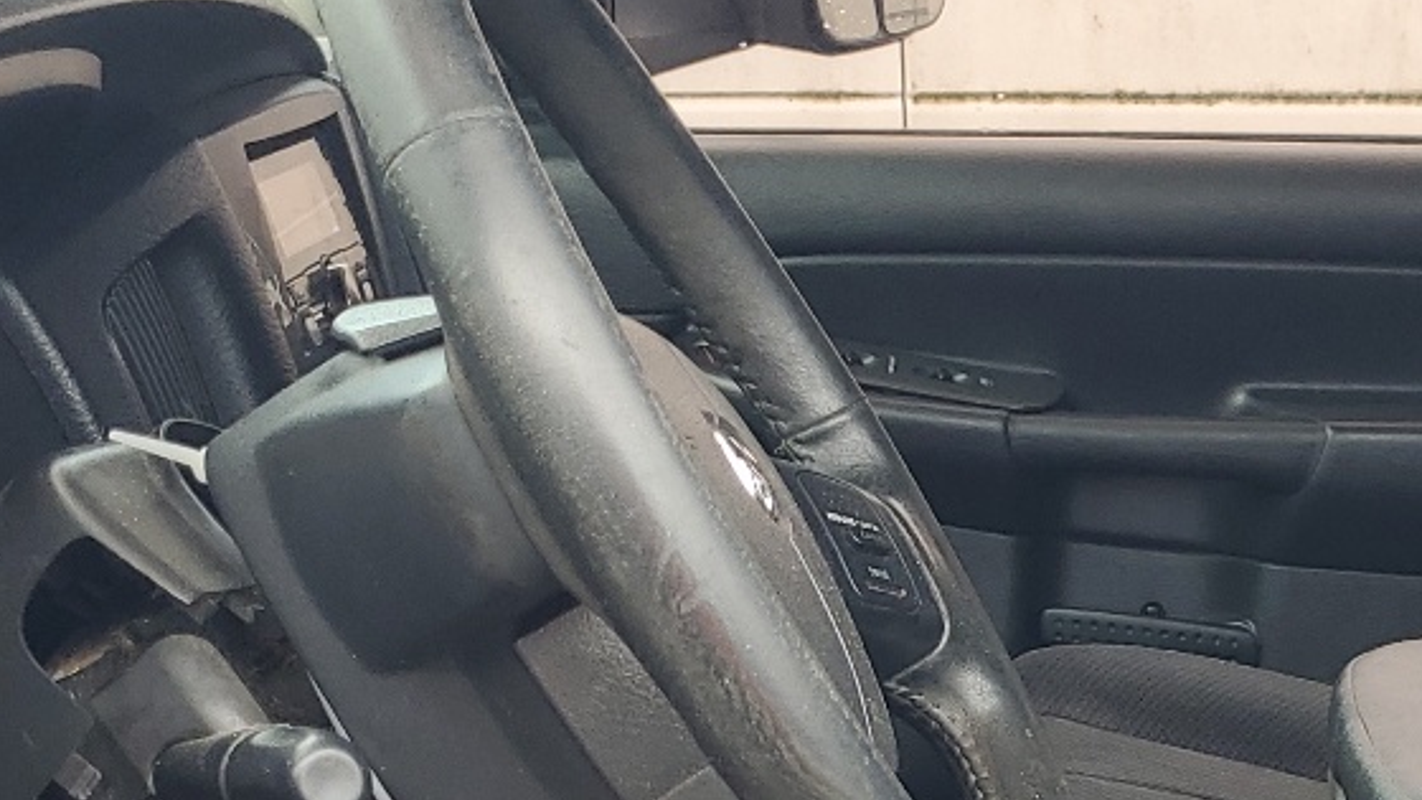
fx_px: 3054
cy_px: 1191
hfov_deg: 24.7
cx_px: 1503
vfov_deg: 14.0
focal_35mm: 81
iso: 50
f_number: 1.5
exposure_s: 1/200
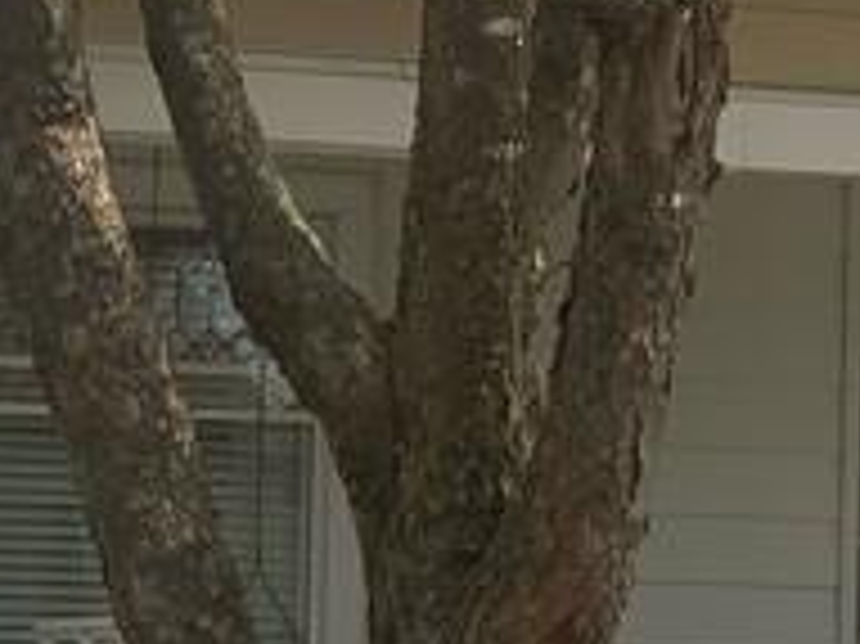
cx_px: 1076
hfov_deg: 7.0
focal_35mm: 279
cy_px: 81
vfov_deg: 5.3
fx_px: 6927
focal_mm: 6
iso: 16
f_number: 2.4
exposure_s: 1/571
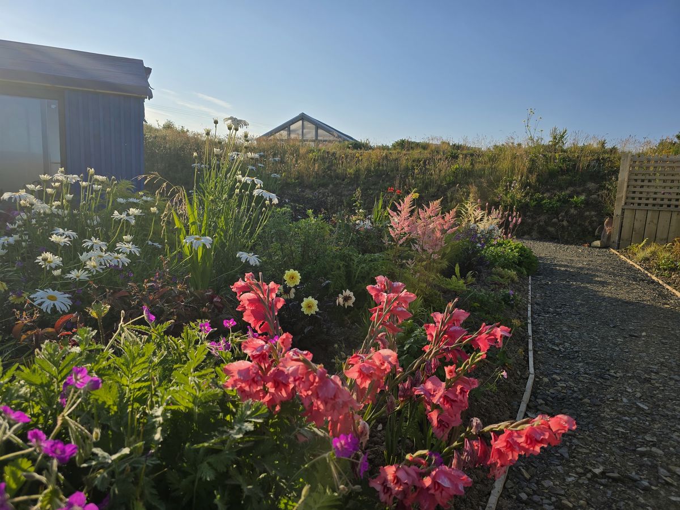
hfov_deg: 73.9
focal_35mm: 23
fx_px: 452
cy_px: 255
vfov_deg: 58.9
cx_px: 340
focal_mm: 6.3
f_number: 1.7
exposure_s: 1/1002
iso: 12
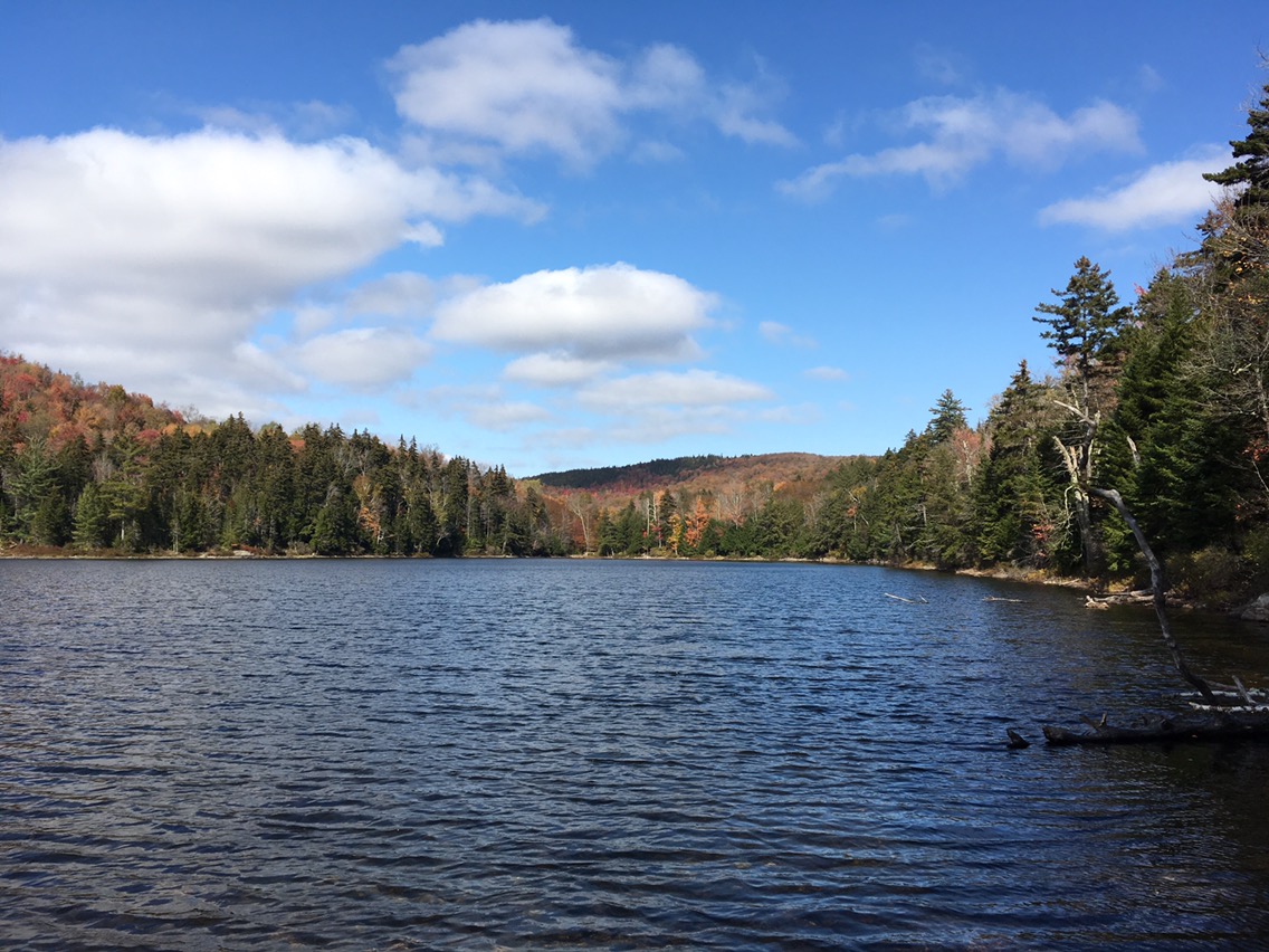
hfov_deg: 61.7
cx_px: 634
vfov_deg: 48.2
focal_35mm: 29
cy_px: 476
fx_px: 1063
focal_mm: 4.15
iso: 25
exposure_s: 1/1637
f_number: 2.2
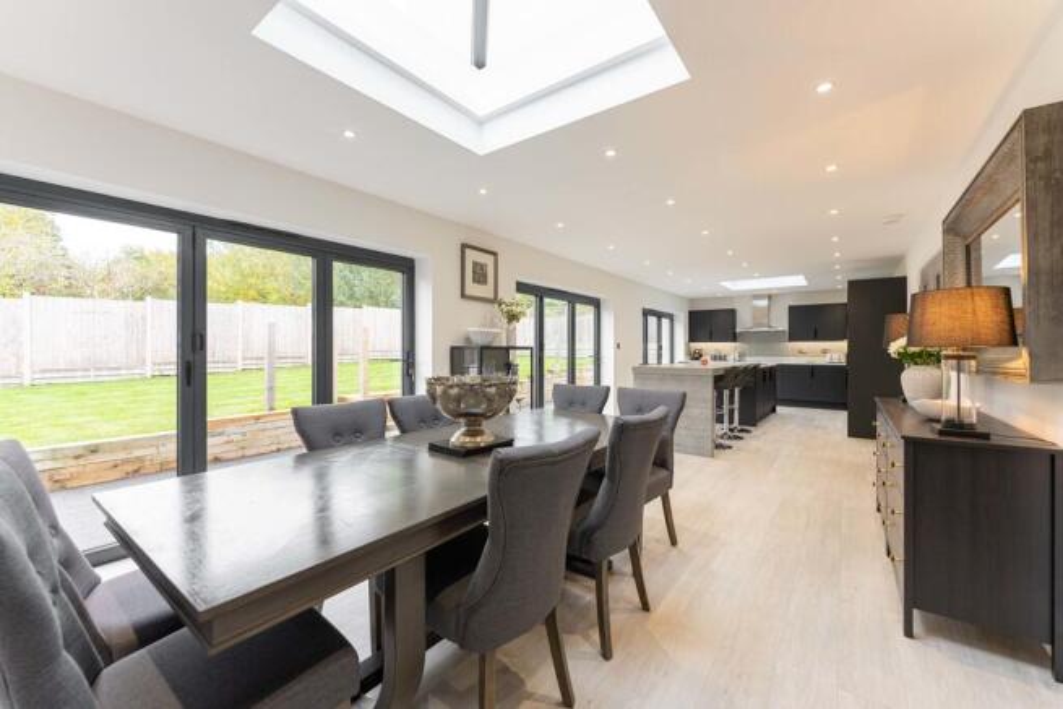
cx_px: 532
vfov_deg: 81.2
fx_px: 413
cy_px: 354
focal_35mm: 14
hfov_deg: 104.2
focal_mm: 14
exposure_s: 1/125
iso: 250
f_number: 5
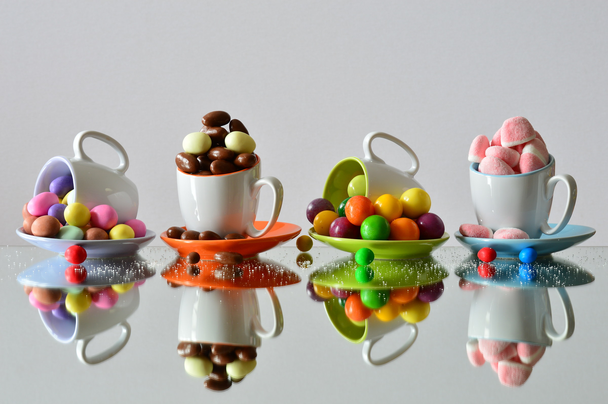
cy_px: 202
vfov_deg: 14.7
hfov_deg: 21.9
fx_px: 1569
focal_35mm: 93
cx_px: 304
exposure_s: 2.5
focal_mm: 62
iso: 100
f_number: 16
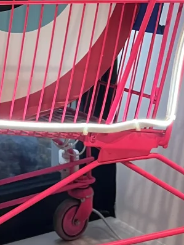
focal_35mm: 94
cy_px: -32
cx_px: -1
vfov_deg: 19.8
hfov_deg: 15.5
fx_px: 665
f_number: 1.6
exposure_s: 1/83
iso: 125
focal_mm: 5.1
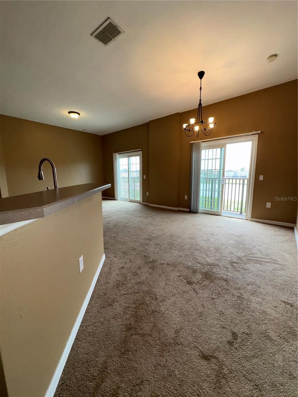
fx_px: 161
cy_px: 198
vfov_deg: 102.1
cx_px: 149
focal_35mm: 14
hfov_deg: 85.7
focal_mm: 2.22
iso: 100
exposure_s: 1/122
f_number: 2.2
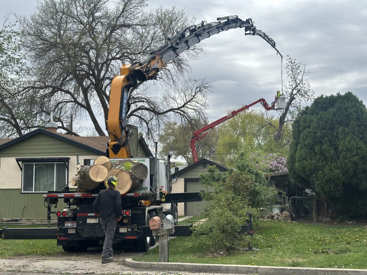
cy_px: 138
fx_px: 509
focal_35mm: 48
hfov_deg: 39.7
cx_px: 184
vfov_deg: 30.3
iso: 64
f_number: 1.78
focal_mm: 6.86
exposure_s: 1/4785
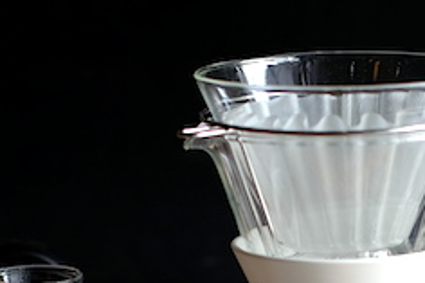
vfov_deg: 7.5
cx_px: 349
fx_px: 2123
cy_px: 367
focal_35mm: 180
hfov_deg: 11.4
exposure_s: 1/100
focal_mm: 35
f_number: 2.8
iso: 250
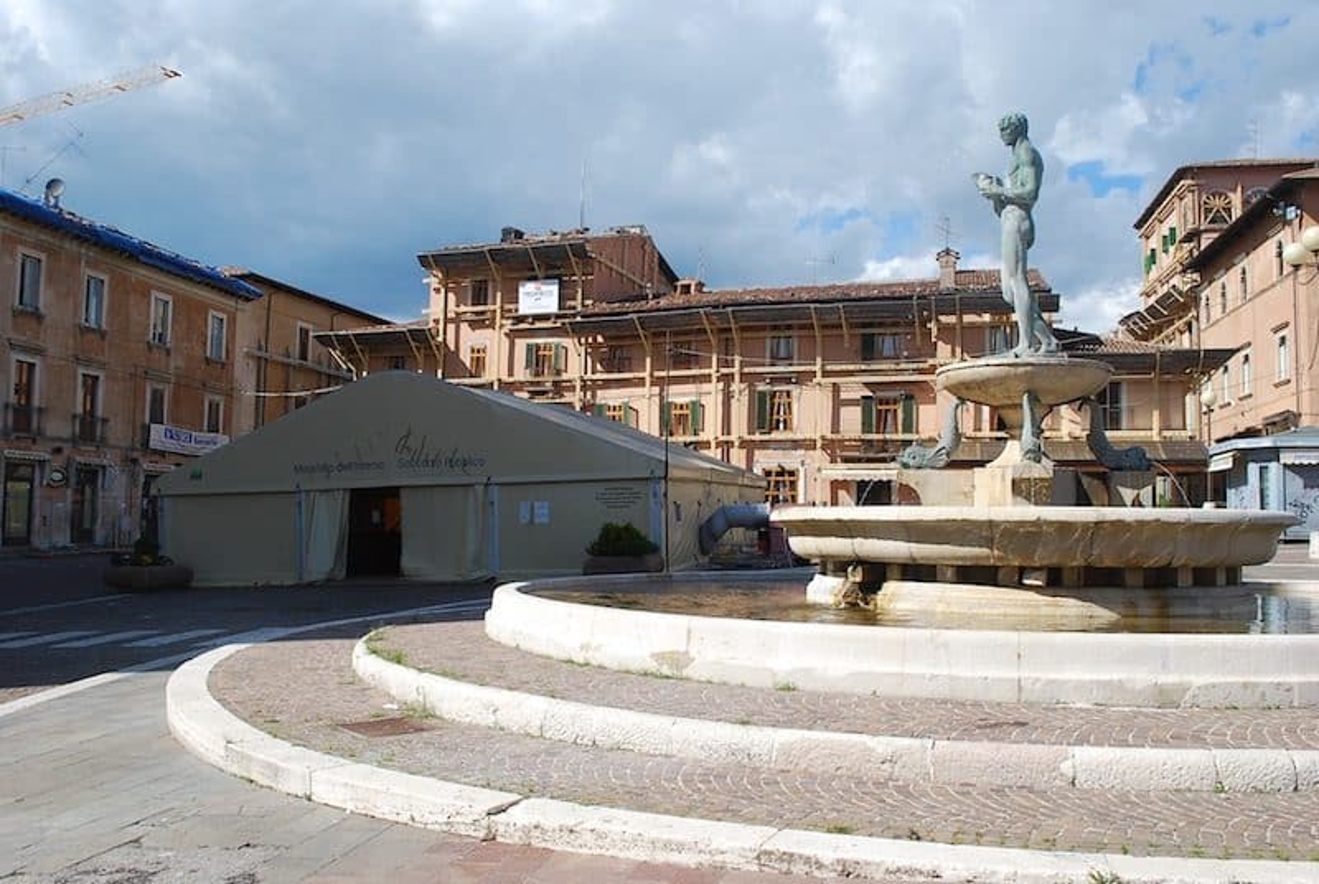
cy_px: 442
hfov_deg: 57.2
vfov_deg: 40.1
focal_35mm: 33
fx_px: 1211
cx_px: 660
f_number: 7.1
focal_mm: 22
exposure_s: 1/200
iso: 100
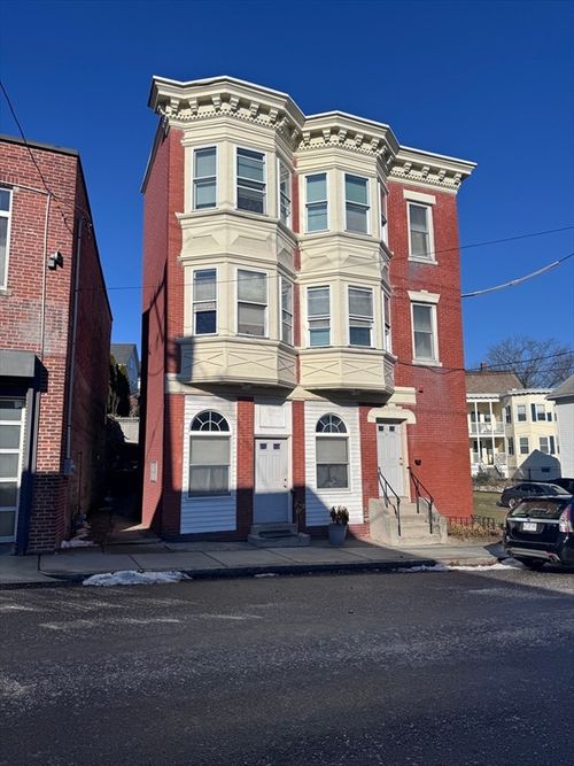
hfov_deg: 56.8
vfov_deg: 71.6
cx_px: 287
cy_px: 383
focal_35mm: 24
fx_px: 531
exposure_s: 1/6410
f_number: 1.78
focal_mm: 6.76
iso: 80
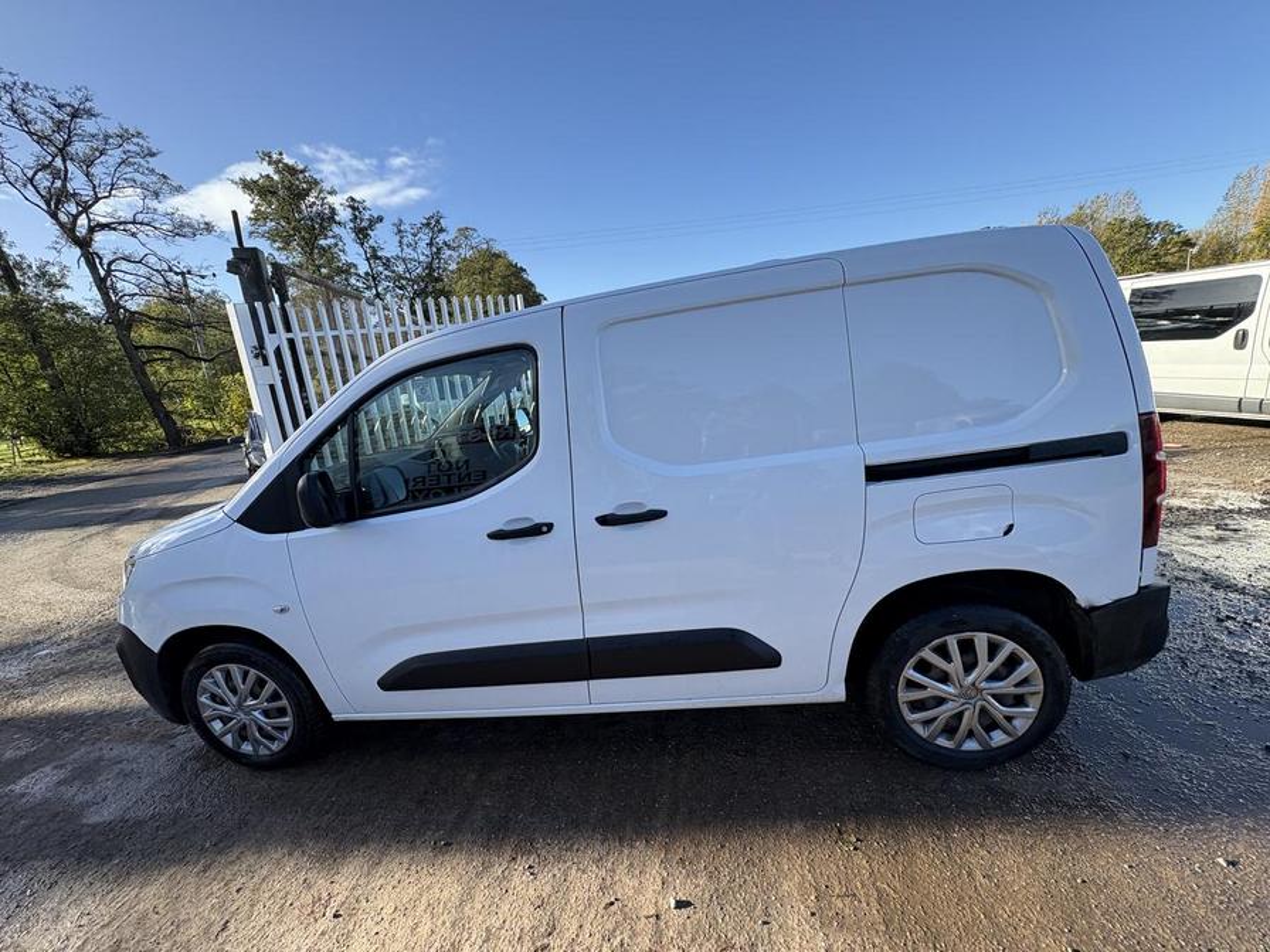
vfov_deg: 85.7
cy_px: 476
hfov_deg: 102.1
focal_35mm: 14
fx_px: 514
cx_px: 635
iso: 40
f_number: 2.2
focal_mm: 2.22
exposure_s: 1/525
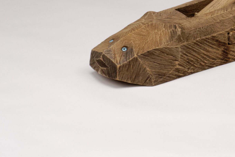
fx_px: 1893
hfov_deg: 7.0
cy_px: -83
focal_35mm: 290
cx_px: 343
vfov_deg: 4.7
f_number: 16
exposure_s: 1/125
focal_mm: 60
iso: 100
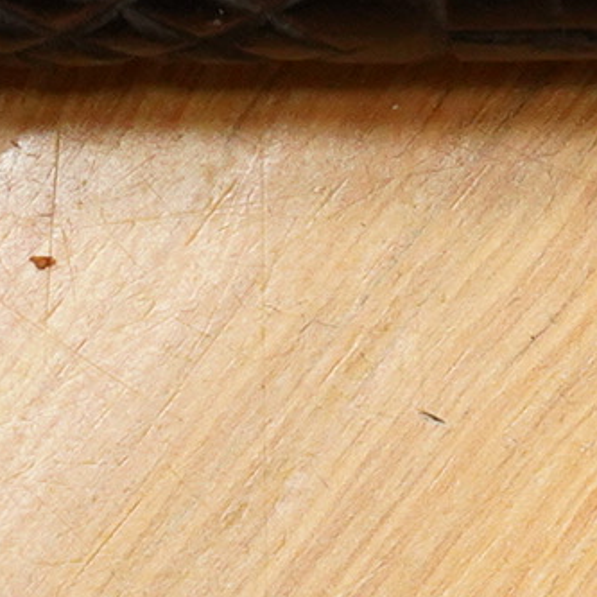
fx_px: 4410
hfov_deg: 7.6
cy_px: 1156
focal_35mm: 226
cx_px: 1002
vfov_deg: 7.5
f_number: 3.5
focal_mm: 30
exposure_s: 1/250
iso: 2500
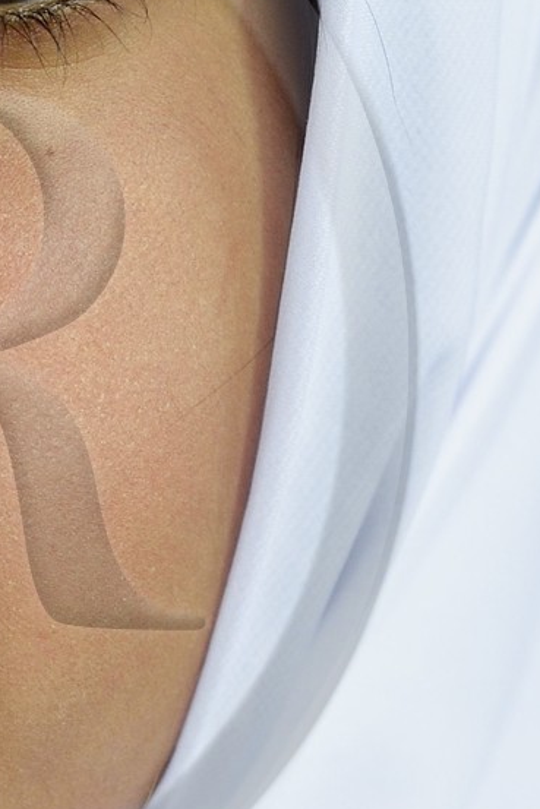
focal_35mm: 282
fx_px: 6341
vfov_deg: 7.3
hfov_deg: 4.8
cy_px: 361
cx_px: -272
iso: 800
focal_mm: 65
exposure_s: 1/80
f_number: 5.6
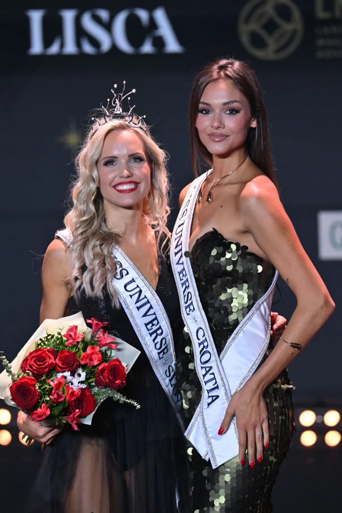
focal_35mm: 320
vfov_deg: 6.4
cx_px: 171
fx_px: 4560
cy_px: 256
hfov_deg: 4.3
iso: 3200
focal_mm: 320
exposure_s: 1/200
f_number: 5.6
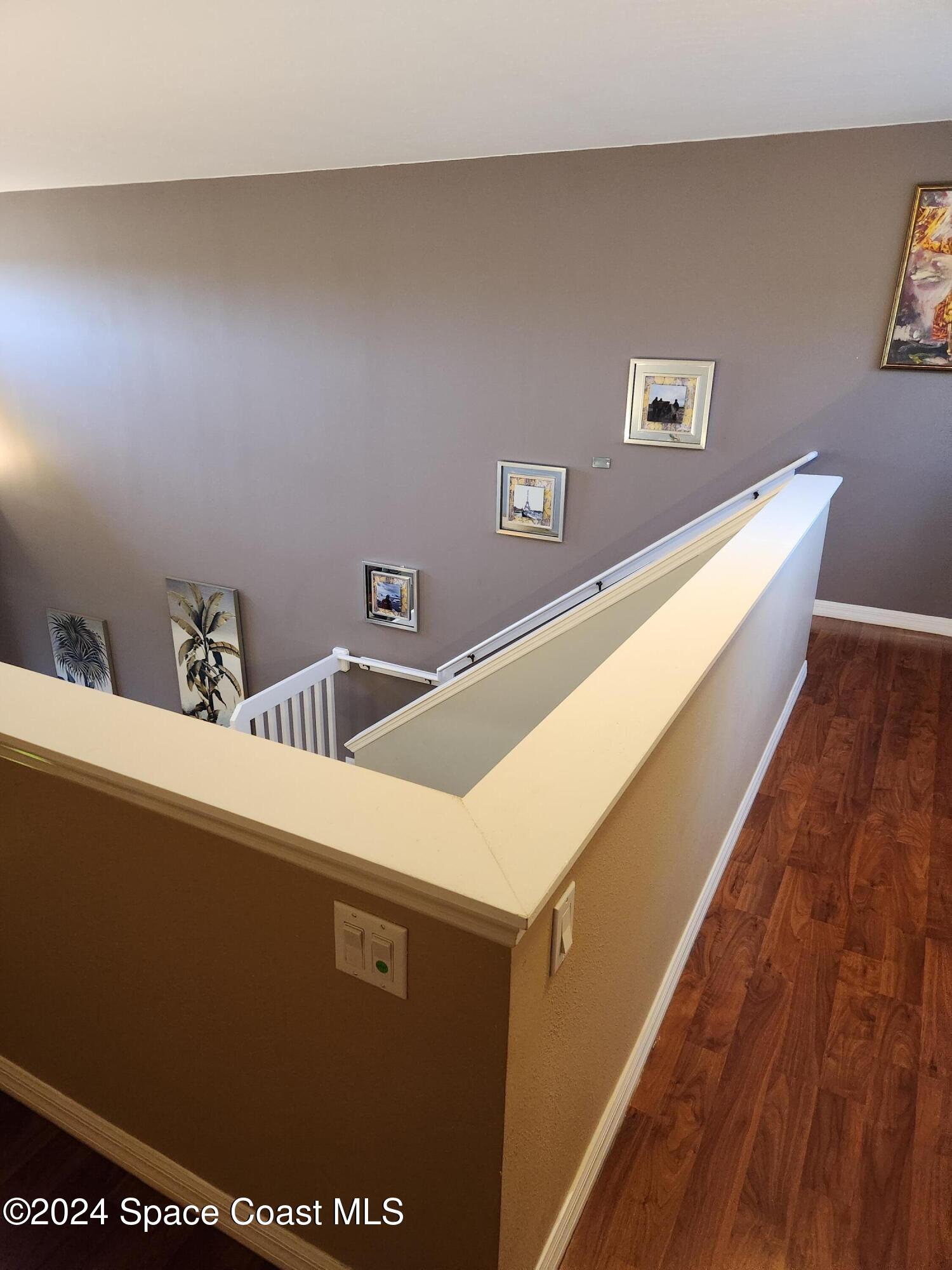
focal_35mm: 23
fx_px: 843
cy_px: 635
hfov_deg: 58.9
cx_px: 476
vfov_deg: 73.9
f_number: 1.8
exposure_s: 1/120
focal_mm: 5.4
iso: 800
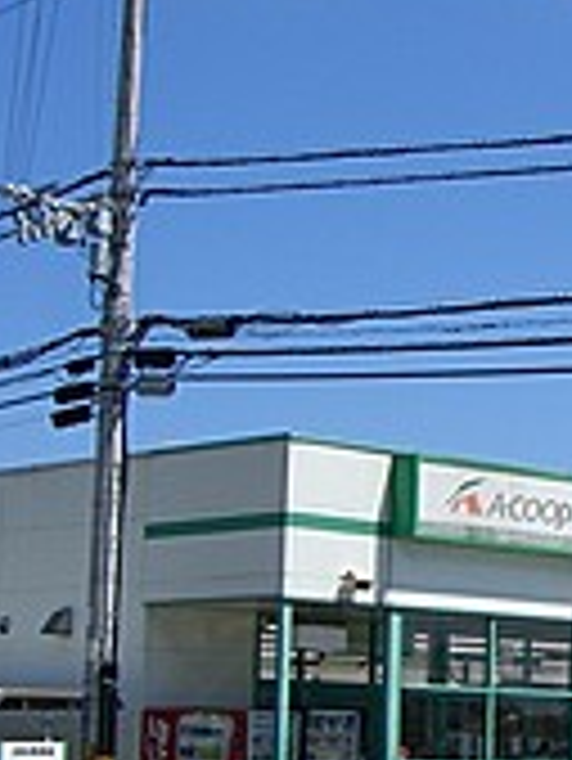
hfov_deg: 12.1
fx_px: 2575
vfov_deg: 16.8
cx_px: 833
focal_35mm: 117
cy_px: 515
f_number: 4.8
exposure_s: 1/800
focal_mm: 7.6
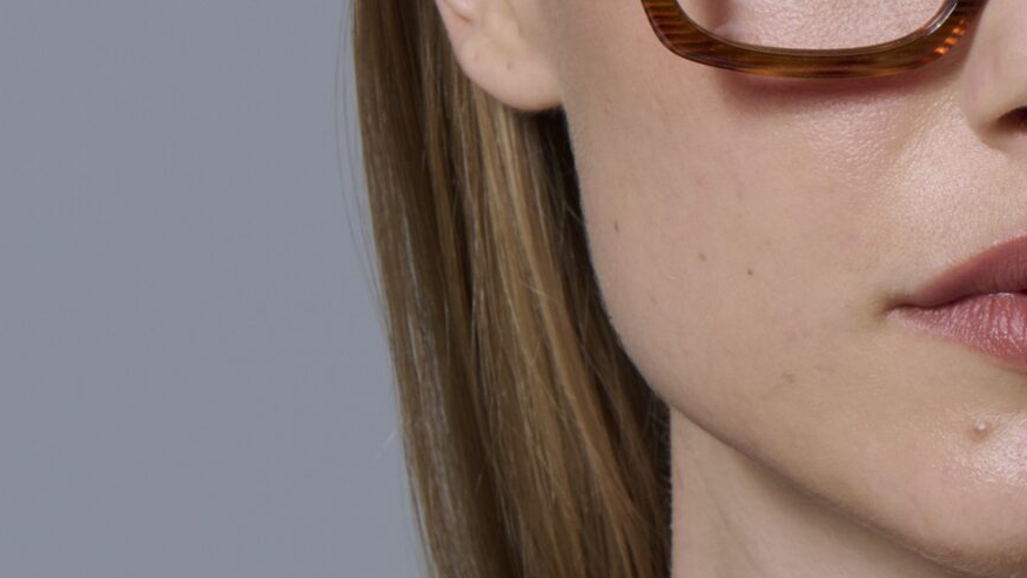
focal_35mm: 322
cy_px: 375
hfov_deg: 6.7
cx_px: 733
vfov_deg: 3.8
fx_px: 8770
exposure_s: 1/125
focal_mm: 105
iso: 200
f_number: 18
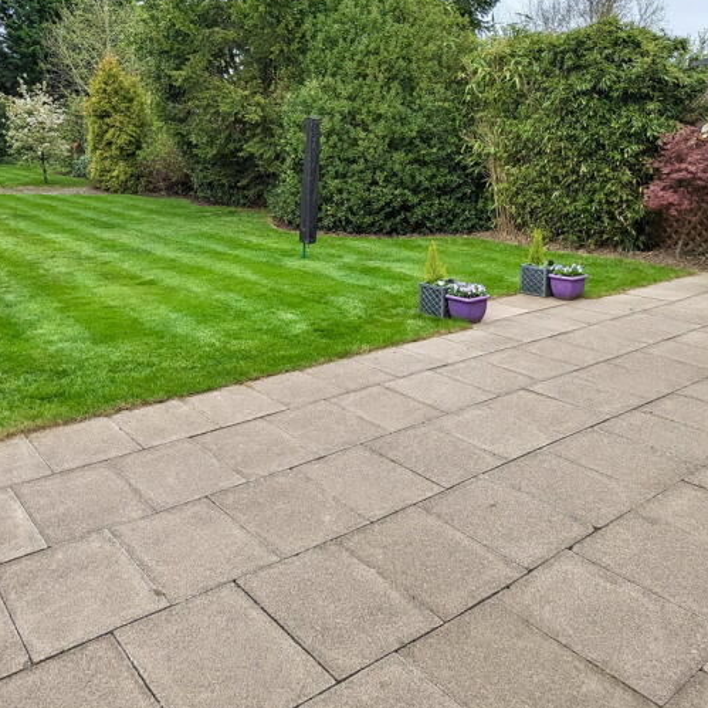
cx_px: 312
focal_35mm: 29
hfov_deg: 55.5
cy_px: 251
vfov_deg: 54.8
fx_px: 671
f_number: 2.2
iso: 46
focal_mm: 2.35
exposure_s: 1/929
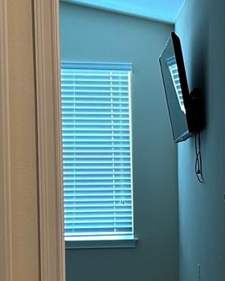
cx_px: 299
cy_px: 218
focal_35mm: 116
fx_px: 966
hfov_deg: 12.8
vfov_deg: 16.5
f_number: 1.5
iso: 100
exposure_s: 1/60
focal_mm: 5.7
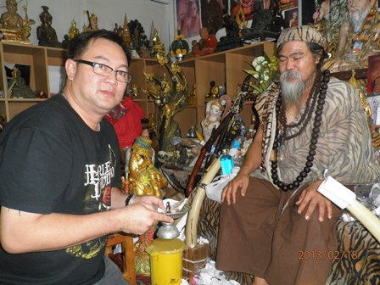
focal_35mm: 27
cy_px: 142
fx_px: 296
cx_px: 190
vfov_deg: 51.4
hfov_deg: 65.3
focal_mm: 4.9
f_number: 3.2
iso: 160
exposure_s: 1/30
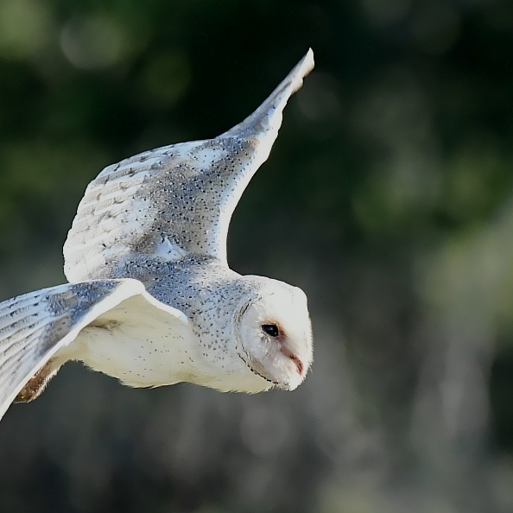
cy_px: 256
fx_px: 18410
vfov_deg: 1.6
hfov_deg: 1.6
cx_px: 303
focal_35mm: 1098
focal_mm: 500
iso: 3200
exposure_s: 1/1500
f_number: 8
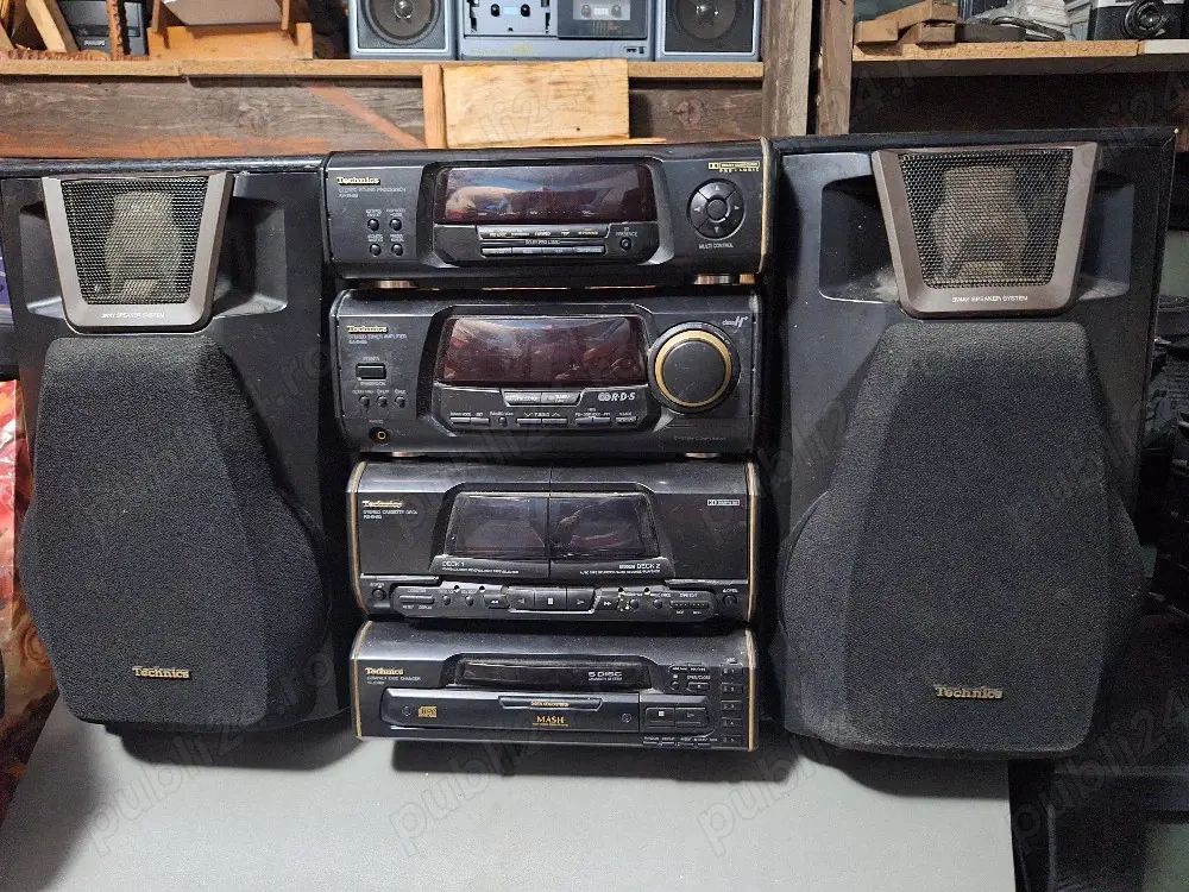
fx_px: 790
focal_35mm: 23
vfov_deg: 58.9
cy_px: 446
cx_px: 594
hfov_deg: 73.9
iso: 1250
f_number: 1.8
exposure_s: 1/17
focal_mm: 5.54
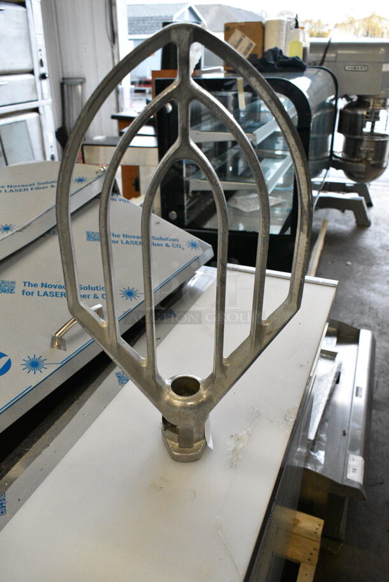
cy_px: 291
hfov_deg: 43.7
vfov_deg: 61.9
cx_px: 194
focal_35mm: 30
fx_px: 485
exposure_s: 1/250
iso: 6400
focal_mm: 20
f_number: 6.3
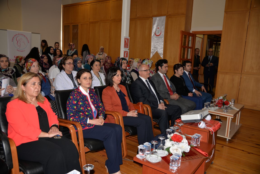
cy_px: 87
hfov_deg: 61.9
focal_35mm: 30
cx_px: 130
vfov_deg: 43.7
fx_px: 217
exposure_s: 1/60
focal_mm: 30
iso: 125
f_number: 4
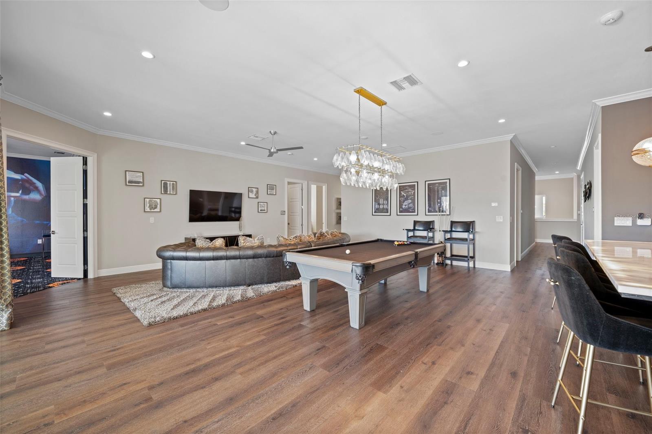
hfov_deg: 104.3
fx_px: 253
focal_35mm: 14
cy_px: 217
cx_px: 326
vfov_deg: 81.2
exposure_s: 1/4
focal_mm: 14
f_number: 8
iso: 400
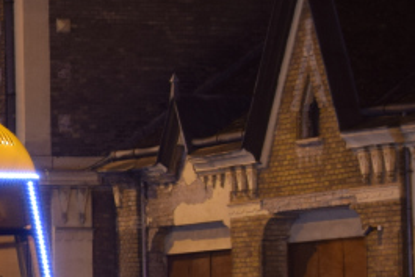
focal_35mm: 294
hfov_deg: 6.8
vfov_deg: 4.7
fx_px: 3391
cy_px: 154
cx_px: -382
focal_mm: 40
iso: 200
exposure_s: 1/1.3
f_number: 6.3
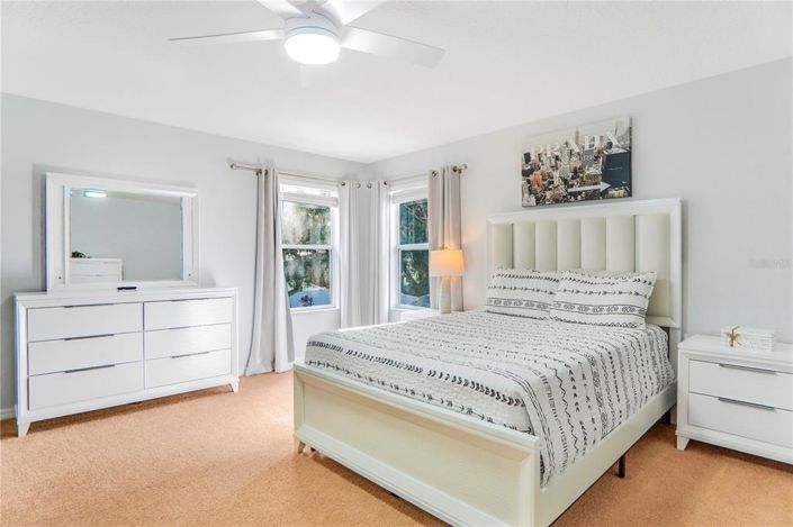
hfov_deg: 90.0
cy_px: 264
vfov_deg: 67.3
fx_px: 396
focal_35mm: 18
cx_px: 396
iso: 400
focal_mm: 12
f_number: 4
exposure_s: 1/125
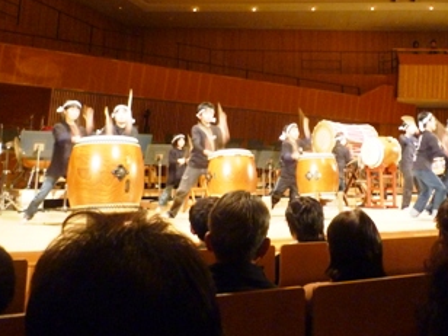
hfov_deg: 47.0
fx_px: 505
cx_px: 301
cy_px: 95
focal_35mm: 39
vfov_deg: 36.2
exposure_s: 1/8
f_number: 2.8
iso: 400
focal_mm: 4.4
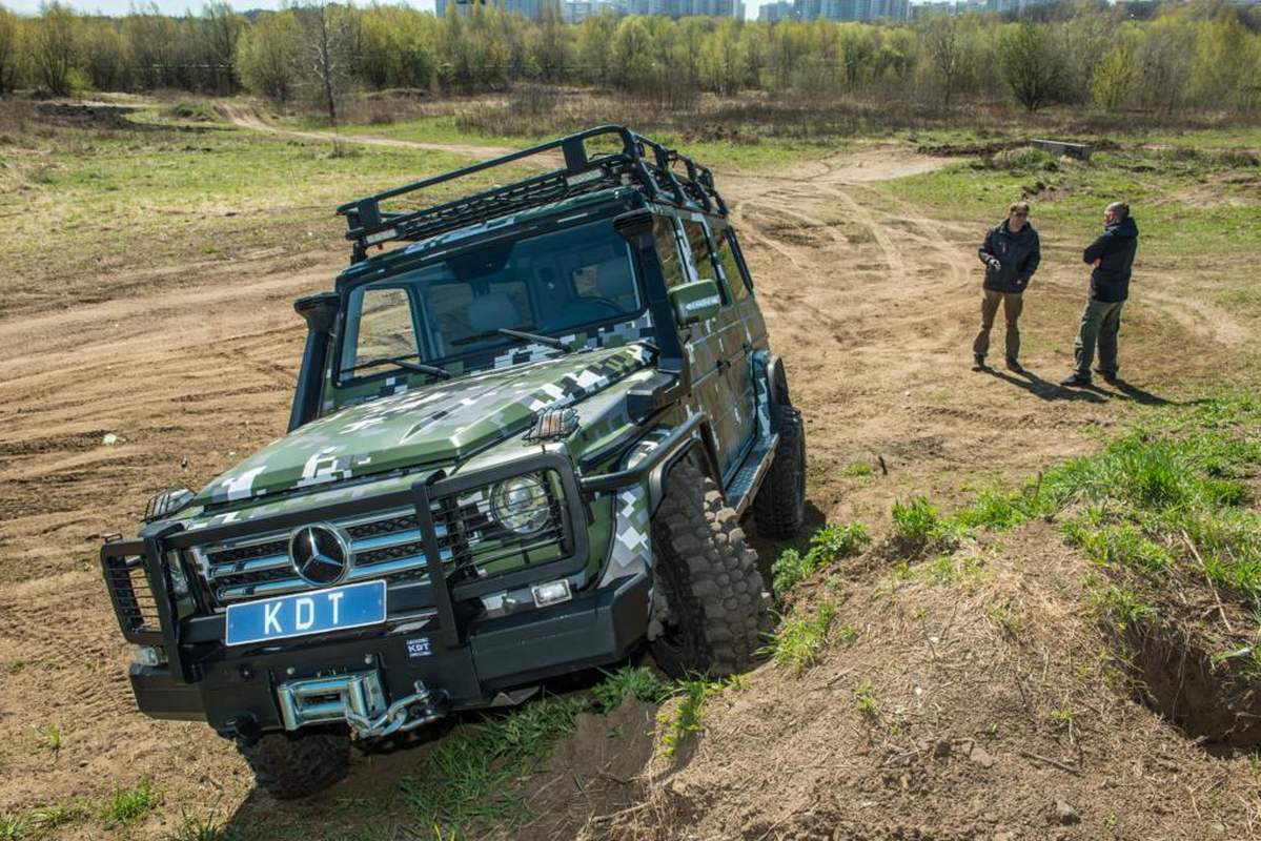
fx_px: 946
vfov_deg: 48.0
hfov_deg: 67.4
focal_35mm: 27
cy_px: 420
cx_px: 630
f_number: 9
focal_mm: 27
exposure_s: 1/250
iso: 200
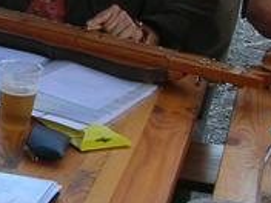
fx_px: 994
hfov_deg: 15.1
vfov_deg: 11.6
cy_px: 9
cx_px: -42
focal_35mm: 127
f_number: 2.8
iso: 50
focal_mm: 5.8
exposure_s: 1/85.8
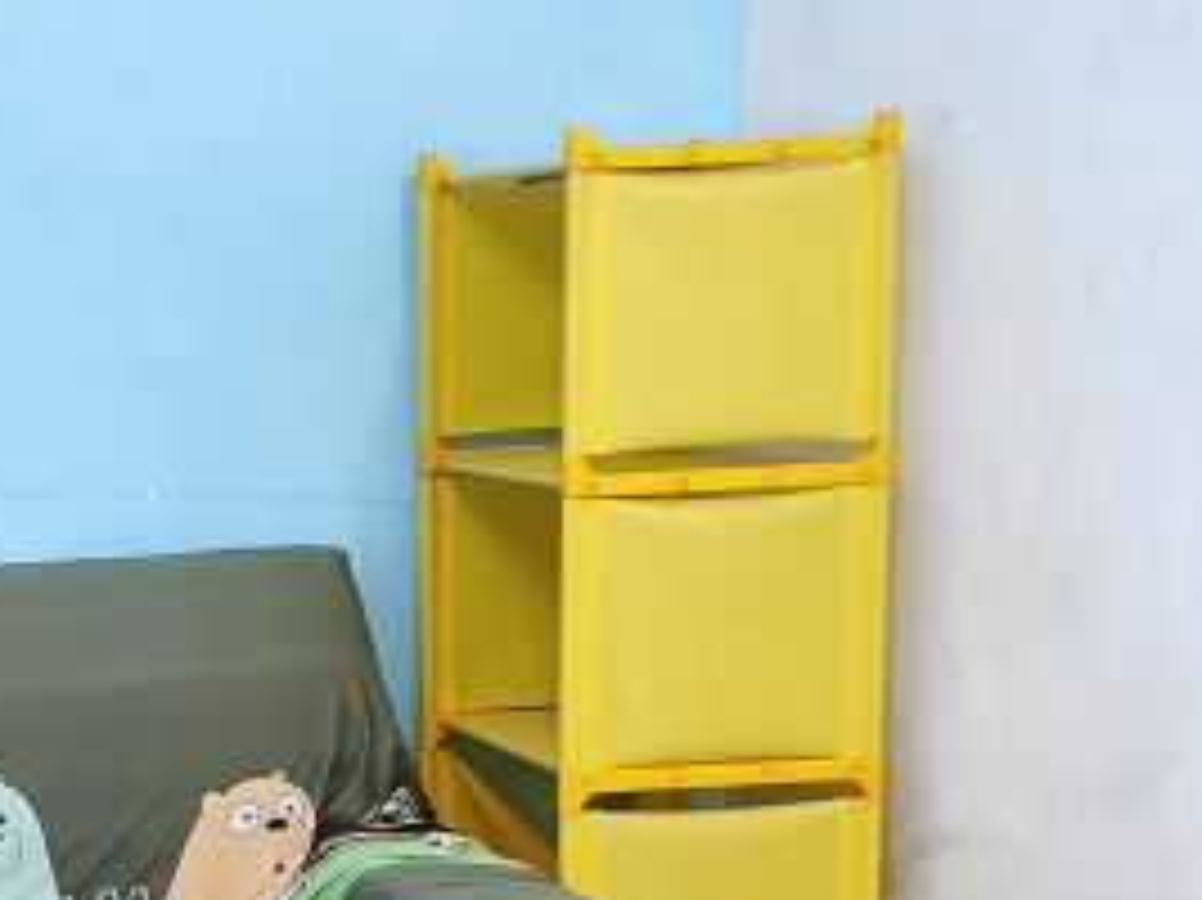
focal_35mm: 75
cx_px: -464
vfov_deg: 19.4
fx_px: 2603
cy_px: 734
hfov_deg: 22.5
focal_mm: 5.96
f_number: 1.75
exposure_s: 1/33
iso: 866
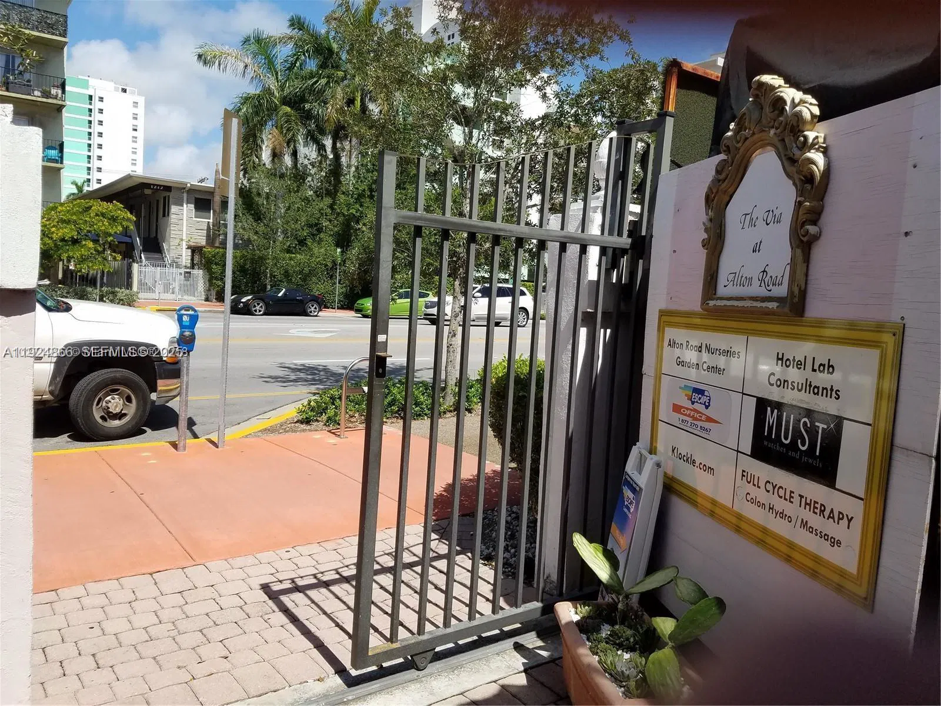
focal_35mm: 26
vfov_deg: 53.1
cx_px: 470
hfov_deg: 67.3
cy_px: 353
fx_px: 707
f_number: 1.7
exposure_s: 1/2688
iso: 50
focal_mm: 4.2
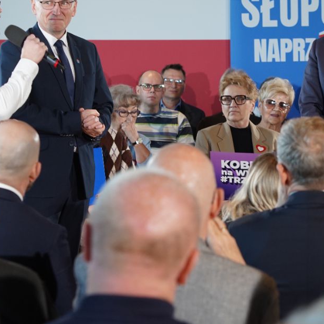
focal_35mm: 179
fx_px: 1896
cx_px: 218
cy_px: 149
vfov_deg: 9.8
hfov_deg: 9.8
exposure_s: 1/100
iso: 1000
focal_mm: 100
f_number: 5.6
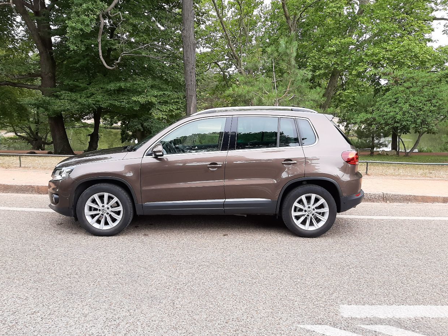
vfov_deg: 51.3
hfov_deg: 65.3
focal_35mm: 27
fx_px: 349
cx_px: 219
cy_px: 169
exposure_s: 1/376
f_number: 1.7
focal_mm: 3.93
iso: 40
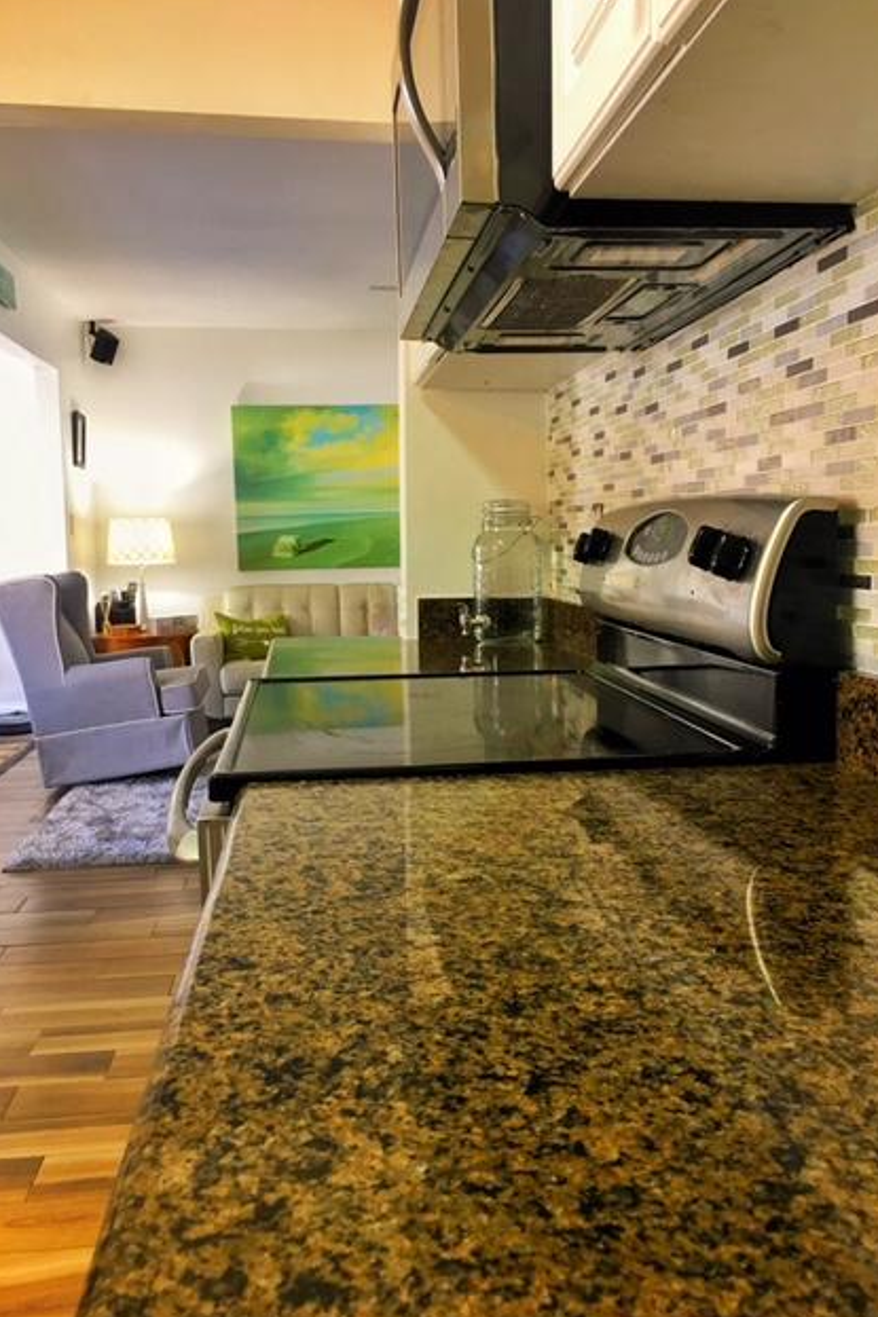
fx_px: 1135
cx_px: 468
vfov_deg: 60.3
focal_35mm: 31
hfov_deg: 42.3
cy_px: 653
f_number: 2.2
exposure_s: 1/15
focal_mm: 4.15
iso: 50
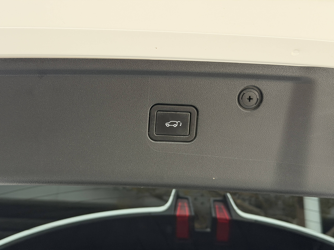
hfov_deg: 39.7
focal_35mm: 48
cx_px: 167
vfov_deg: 30.3
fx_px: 463
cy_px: 125
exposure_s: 1/121
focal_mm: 6.76
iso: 64
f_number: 1.78
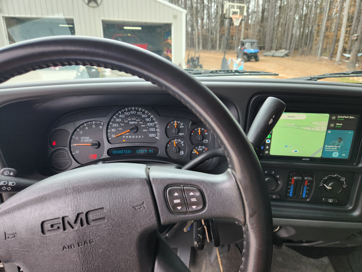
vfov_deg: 58.9
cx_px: 181
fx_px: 241
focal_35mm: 23
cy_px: 136
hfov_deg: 73.9
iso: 64
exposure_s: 1/180
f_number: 1.8
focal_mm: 5.4
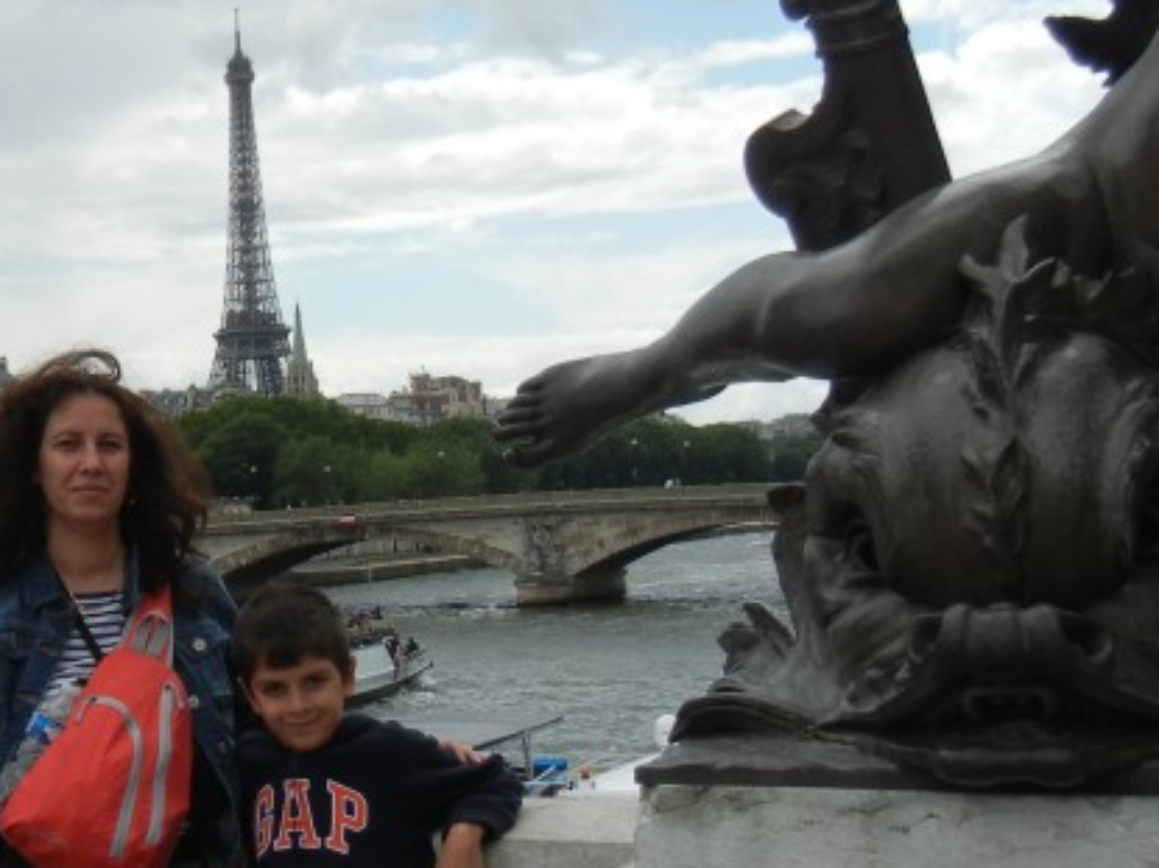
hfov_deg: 25.2
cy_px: 522
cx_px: 39
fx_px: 2477
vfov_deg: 19.9
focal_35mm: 74
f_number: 7
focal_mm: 5.4
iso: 160
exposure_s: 1/420
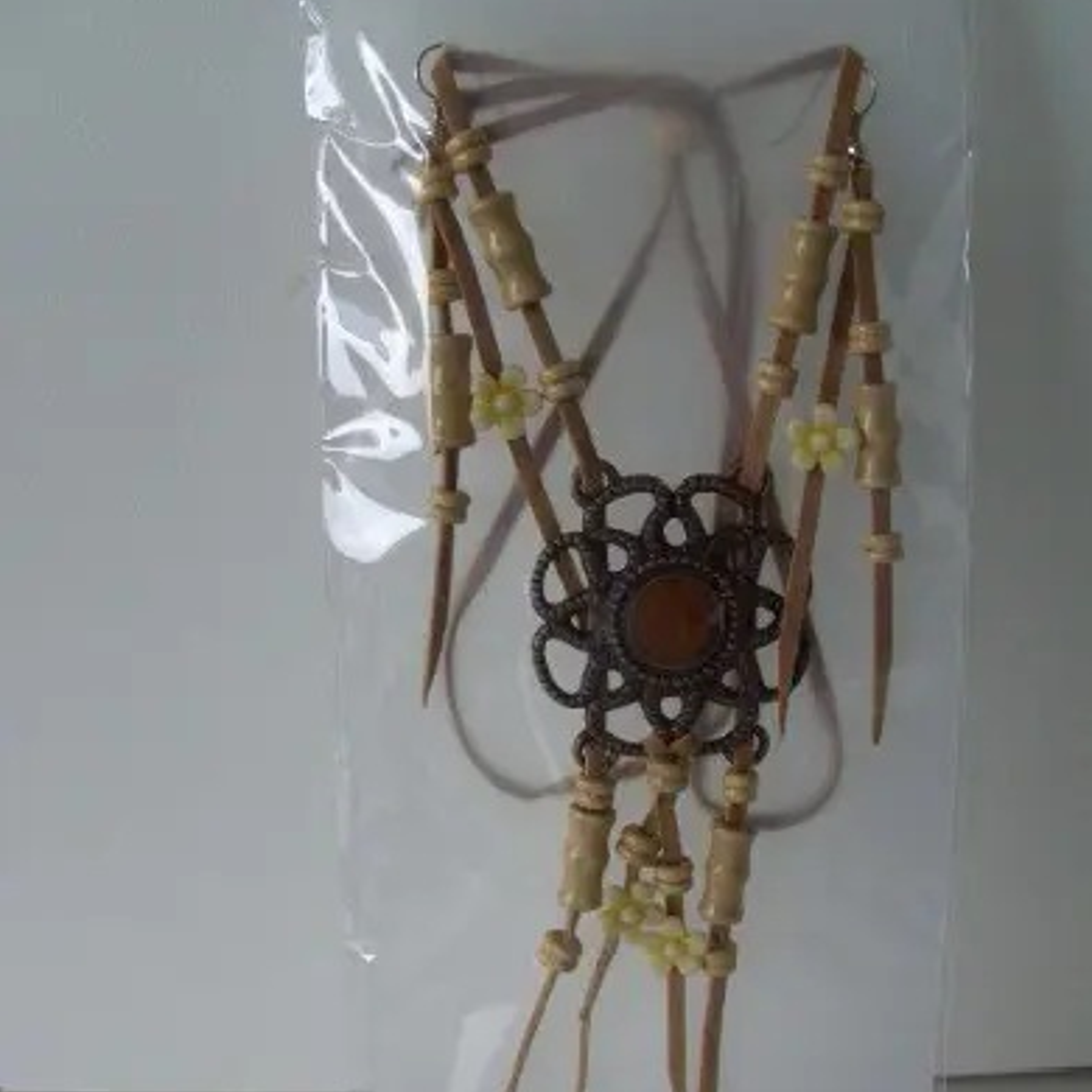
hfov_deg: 38.3
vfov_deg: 38.3
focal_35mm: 44
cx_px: 547
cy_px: 626
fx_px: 1570
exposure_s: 1/55
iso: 80
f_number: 2.8
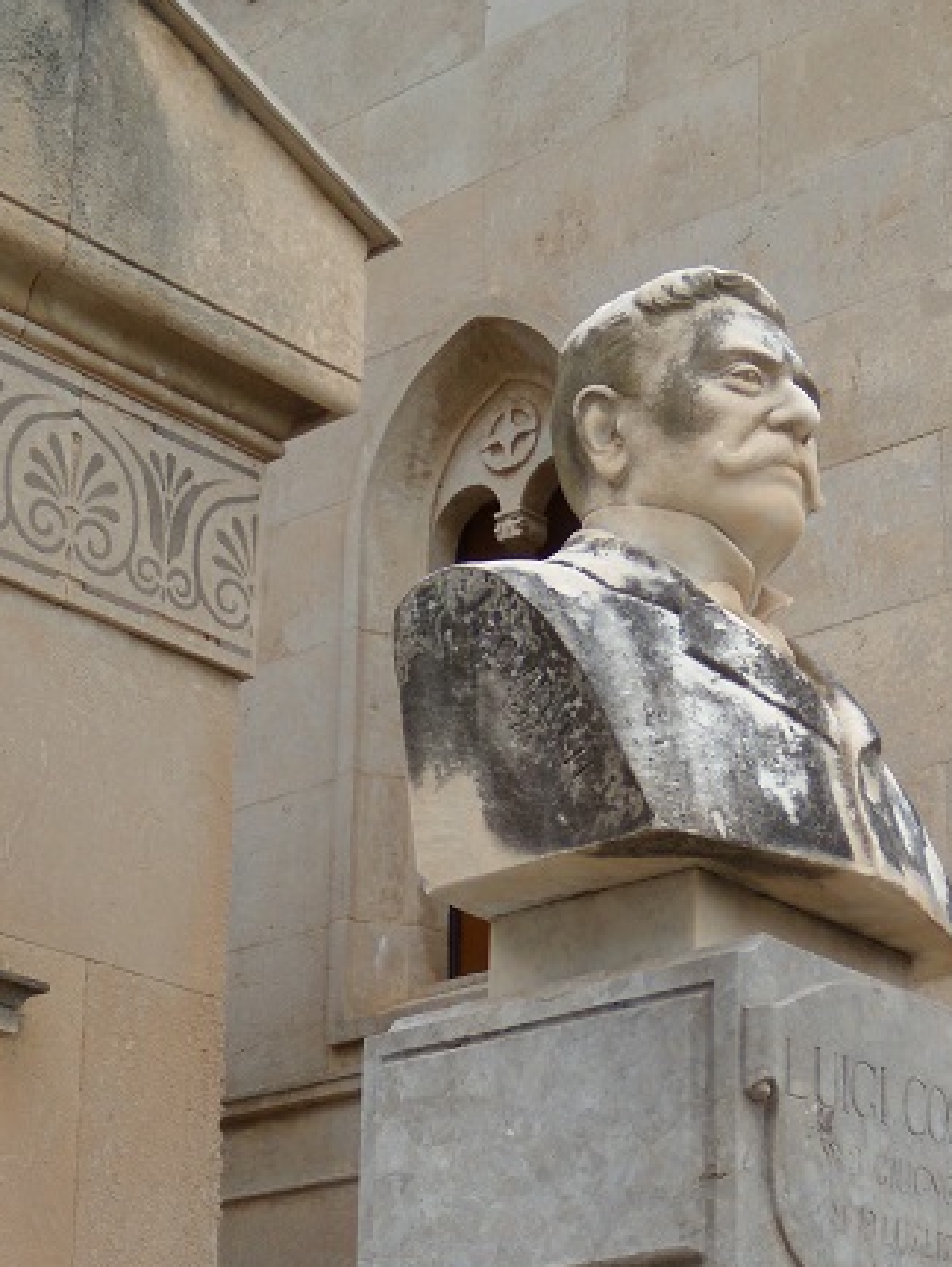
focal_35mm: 74
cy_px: 1099
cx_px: 693
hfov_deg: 19.8
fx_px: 2709
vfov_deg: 25.6
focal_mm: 7.5
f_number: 3.7
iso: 80
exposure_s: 1/160
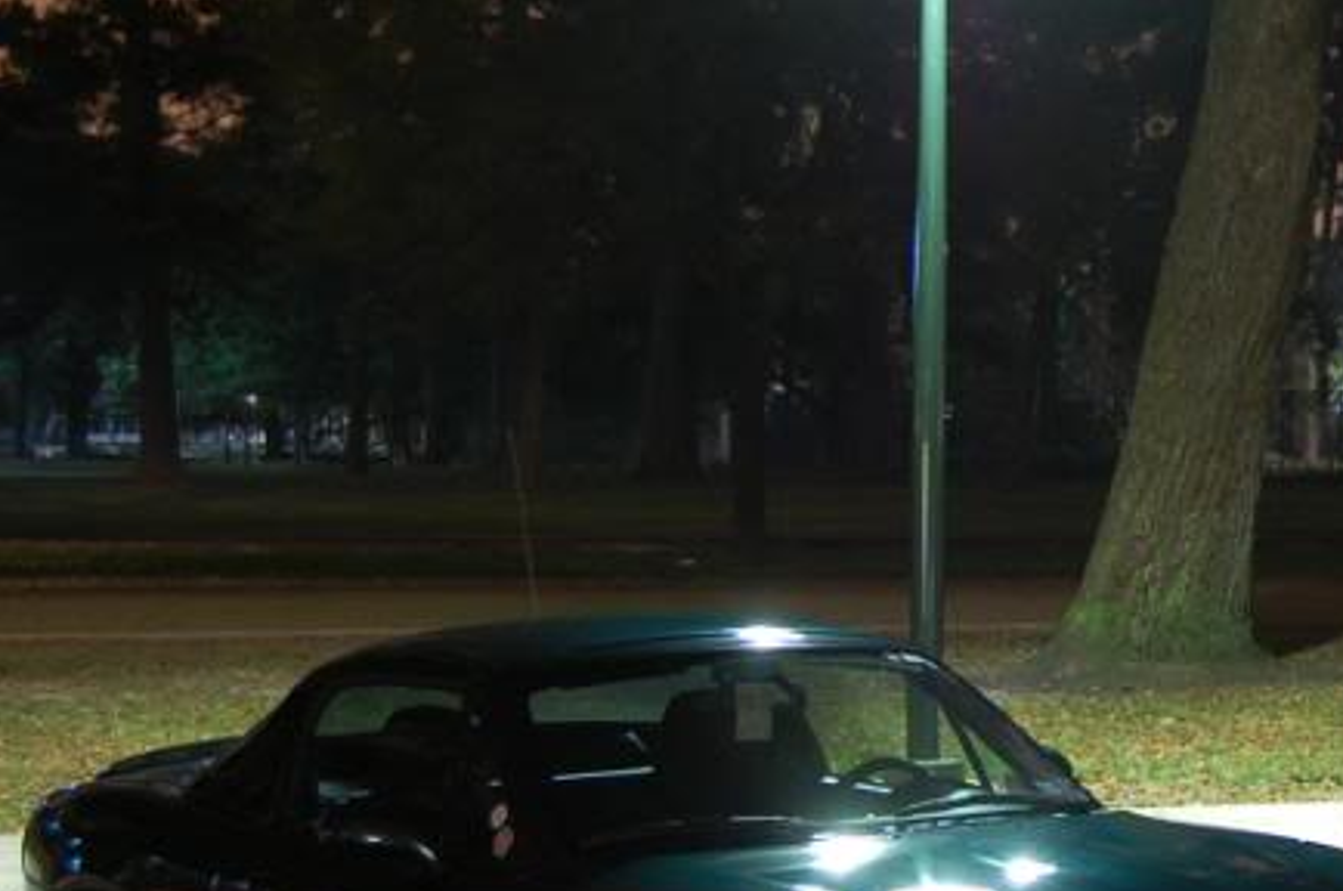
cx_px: 1334
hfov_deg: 20.0
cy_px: 401
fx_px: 3688
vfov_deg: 13.8
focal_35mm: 99
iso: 200
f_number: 4.2
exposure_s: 4
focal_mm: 28
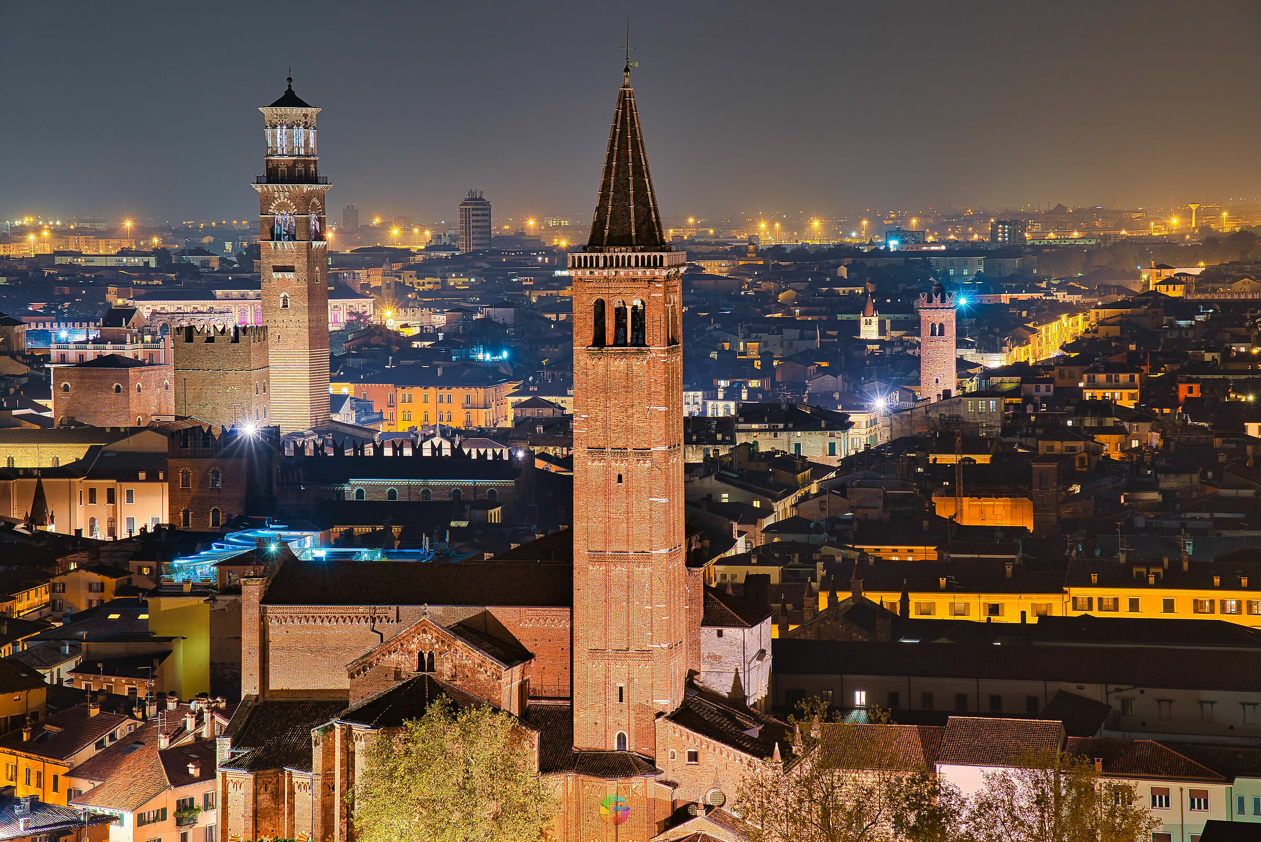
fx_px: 3680
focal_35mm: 105
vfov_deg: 13.1
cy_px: 421
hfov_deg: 19.4
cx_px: 630
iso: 100
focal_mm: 105
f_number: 8
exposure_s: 30
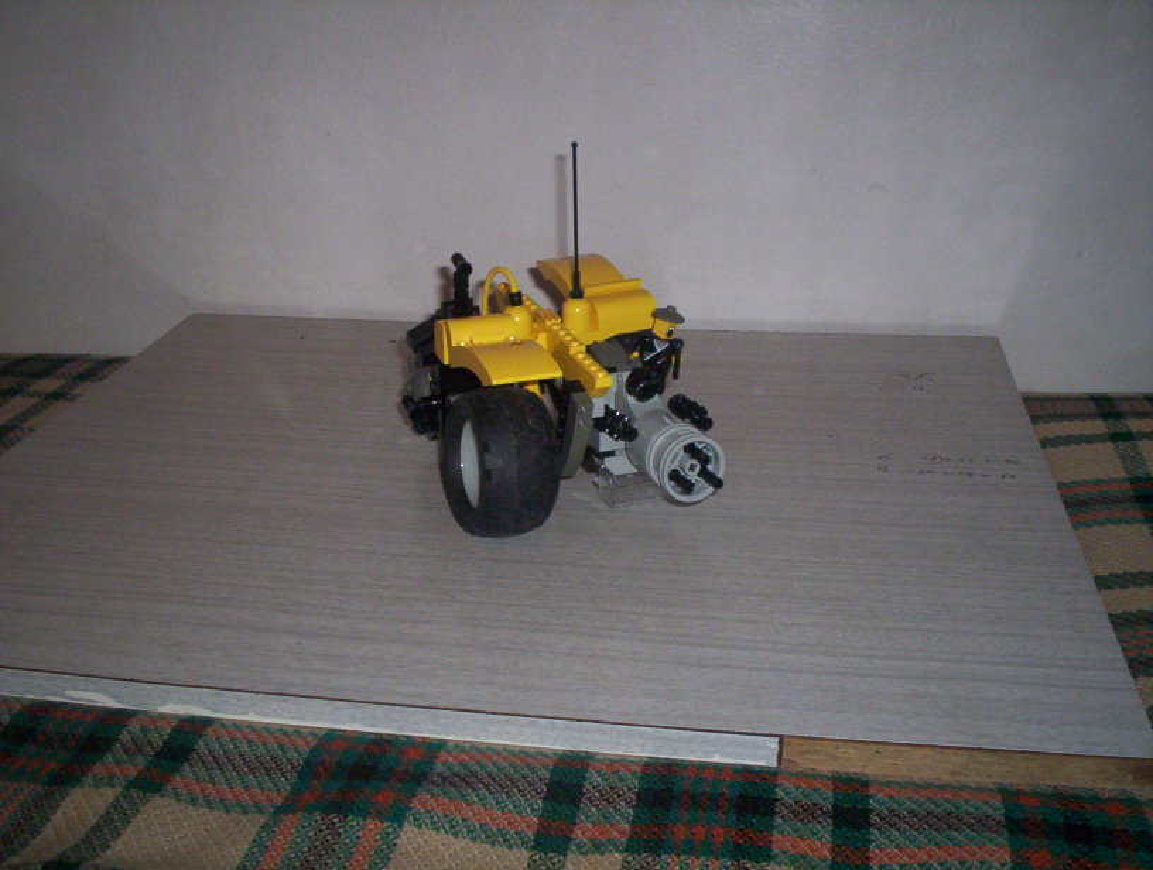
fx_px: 1269
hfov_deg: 48.9
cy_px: 435
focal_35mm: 38
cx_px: 576
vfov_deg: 37.9
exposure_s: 1/60
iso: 140
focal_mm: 4.99
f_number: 4.5
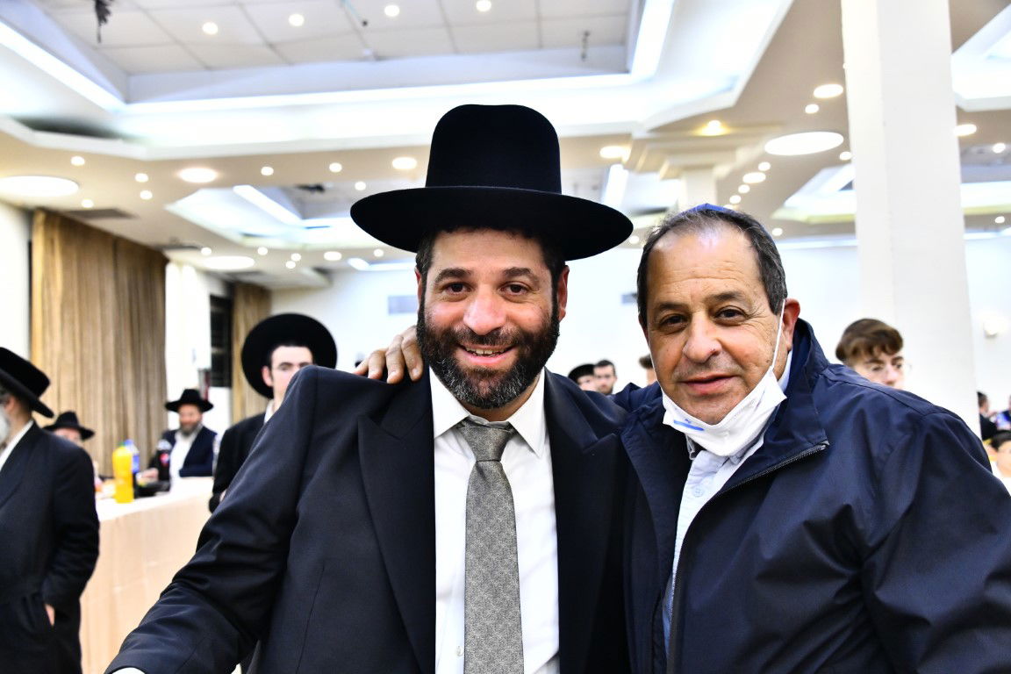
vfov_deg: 36.9
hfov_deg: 53.1
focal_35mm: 36
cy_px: 337
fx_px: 1011
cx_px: 506
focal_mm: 36
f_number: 5.6
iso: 4000
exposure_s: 1/125
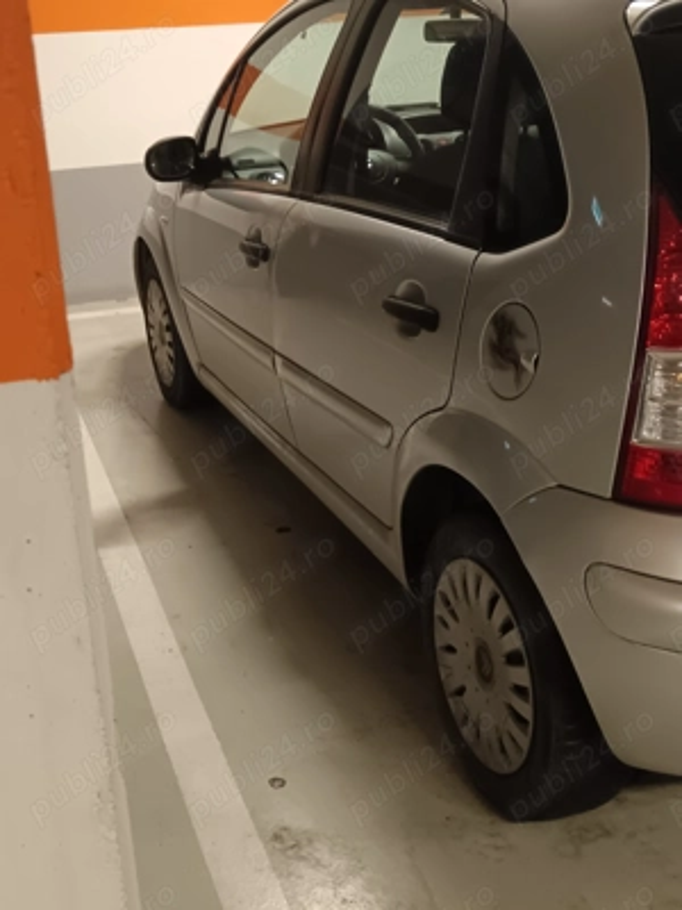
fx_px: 1208
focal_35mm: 46
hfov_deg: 31.5
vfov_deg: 41.2
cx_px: 341
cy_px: 455
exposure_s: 1/25
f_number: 1.9
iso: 1446
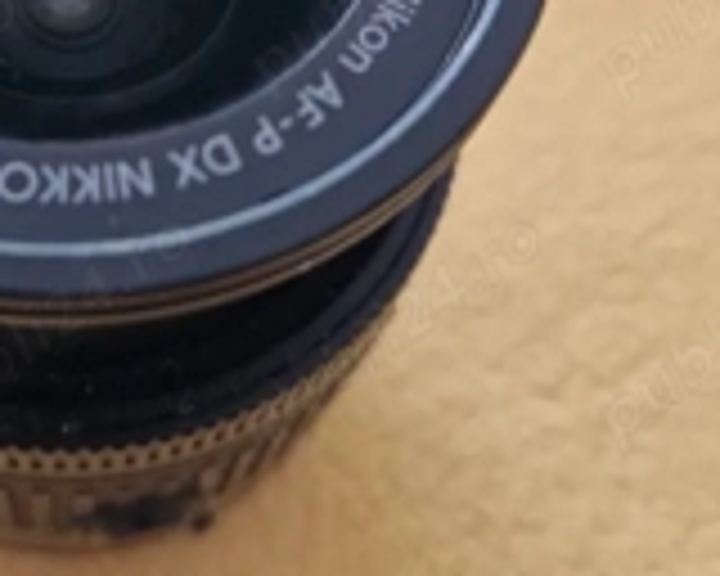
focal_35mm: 56
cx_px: 135
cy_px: 32
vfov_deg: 26.0
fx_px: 1193
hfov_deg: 32.6
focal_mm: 5.4
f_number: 1.8
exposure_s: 1/100
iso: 400
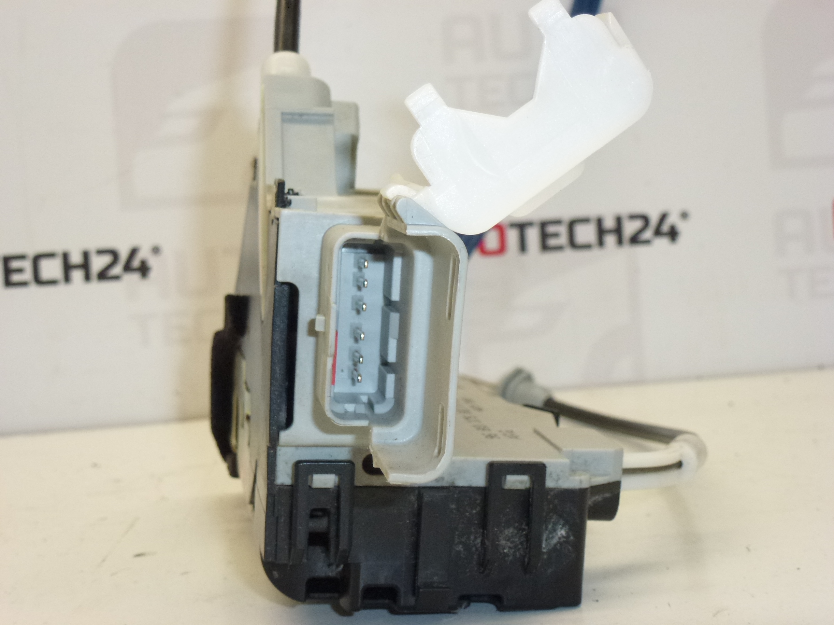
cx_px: 417
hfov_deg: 33.8
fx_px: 1373
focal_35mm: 57
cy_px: 312
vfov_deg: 25.7
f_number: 4.4
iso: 400
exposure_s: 1/200
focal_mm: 10.1
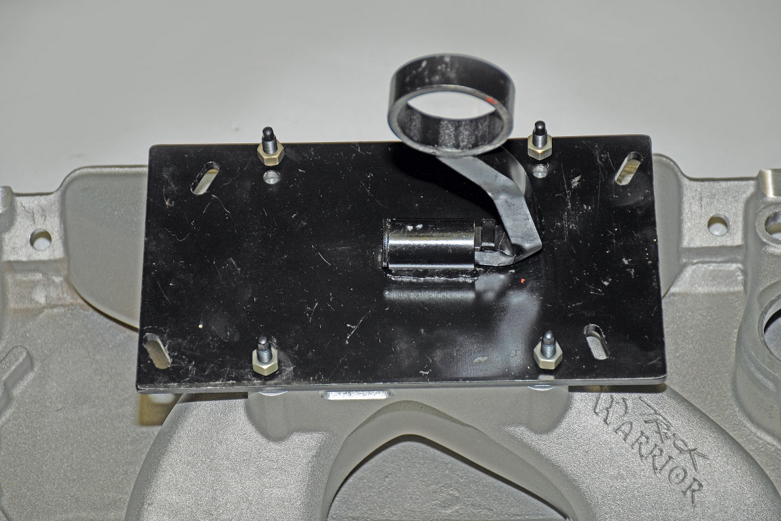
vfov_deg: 10.8
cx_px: 390
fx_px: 2766
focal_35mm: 128
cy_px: 260
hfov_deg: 16.1
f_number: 5.3
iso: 100
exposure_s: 1/60
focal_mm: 85
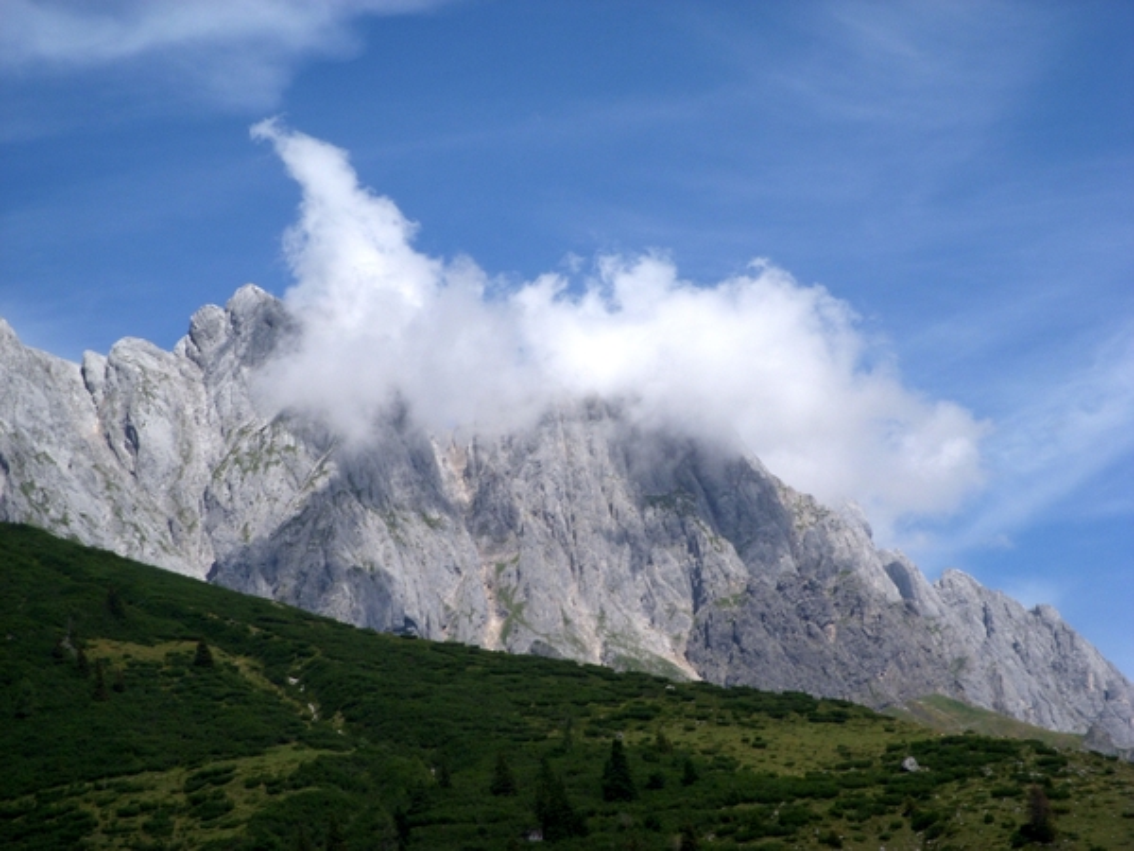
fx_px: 3407
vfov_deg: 14.2
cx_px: 567
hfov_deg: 18.9
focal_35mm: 104
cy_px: 426
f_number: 8.3
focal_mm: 17.3
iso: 100
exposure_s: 1/320
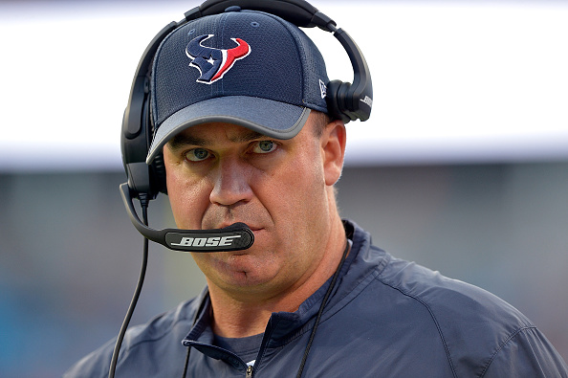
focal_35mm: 400
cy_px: 189
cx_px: 284
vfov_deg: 3.4
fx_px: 6306
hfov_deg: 5.2
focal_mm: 400
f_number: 3.5
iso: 1250
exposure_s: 1/1000
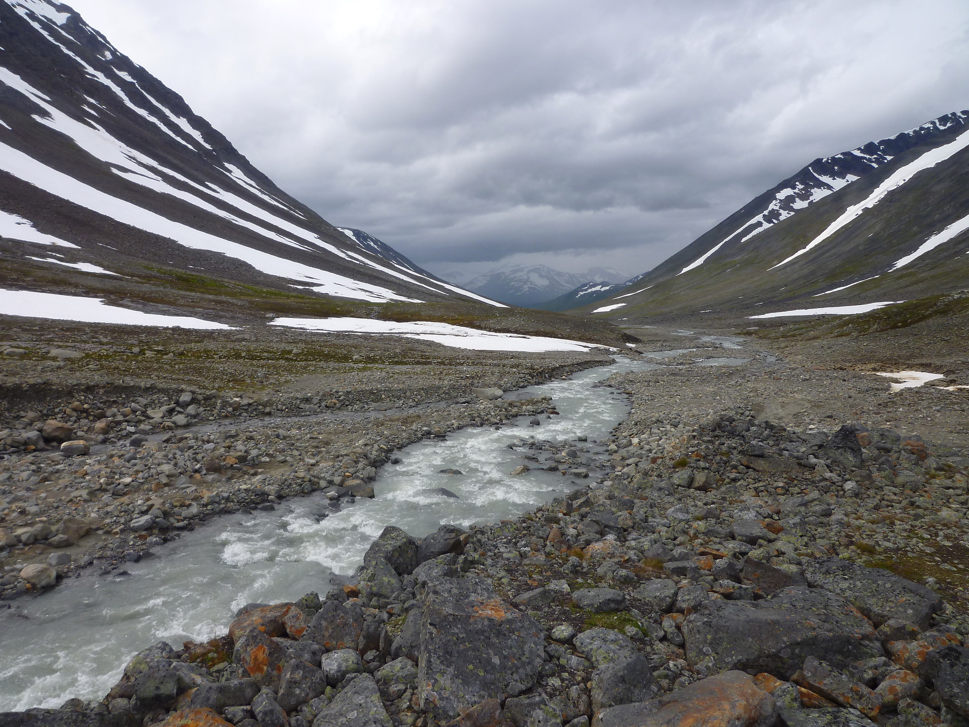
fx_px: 728
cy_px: 373
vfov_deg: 53.1
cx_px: 470
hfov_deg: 67.3
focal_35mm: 26
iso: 80
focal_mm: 4.5
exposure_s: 1/400
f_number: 4
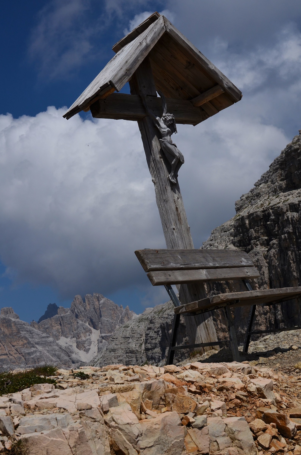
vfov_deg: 37.9
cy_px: 228
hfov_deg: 25.6
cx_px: 150
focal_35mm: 52
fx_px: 662
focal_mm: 35
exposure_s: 1/1250
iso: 160
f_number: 14
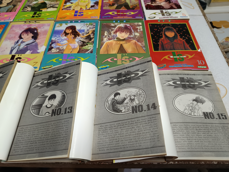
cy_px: 86
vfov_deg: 56.8
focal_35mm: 24
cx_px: 114
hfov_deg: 71.6
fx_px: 159
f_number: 1.7
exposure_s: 1/33.3
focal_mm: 5.31
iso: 1016
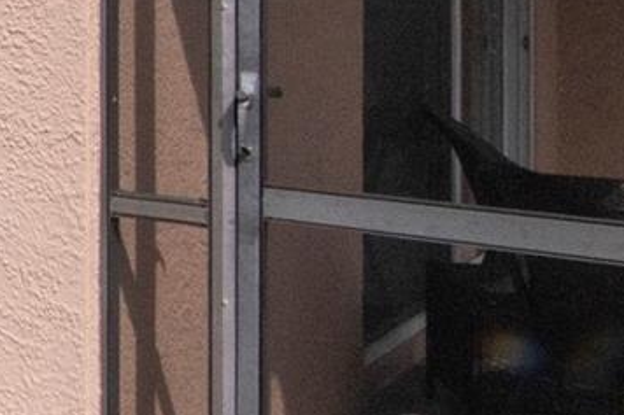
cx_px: -486
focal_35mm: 74
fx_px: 1286
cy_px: -68
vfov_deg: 17.6
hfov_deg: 20.1
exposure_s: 1/640
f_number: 22
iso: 1600
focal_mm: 11
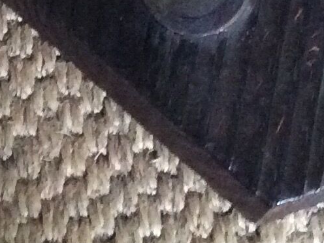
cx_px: 46
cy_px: -185
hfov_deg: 11.8
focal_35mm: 167
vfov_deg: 8.6
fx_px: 1563
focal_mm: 3.3
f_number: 2.4
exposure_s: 1/25
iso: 320
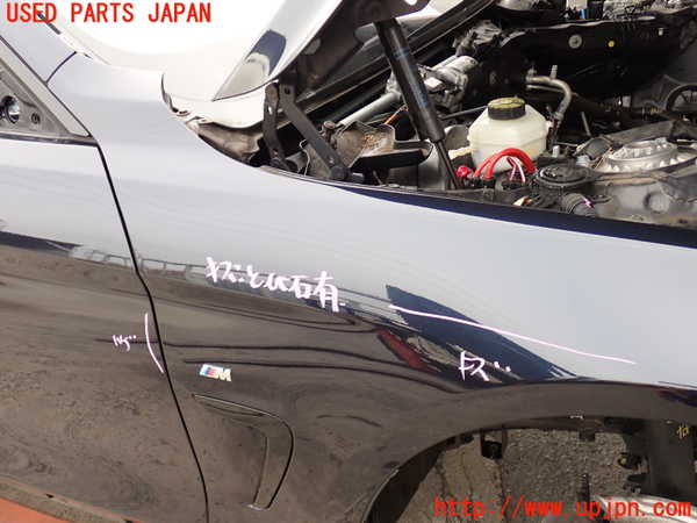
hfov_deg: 51.4
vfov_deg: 39.7
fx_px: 725
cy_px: 262
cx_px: 348
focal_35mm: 36
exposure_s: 1/125
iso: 100
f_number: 2.5
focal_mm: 6.37
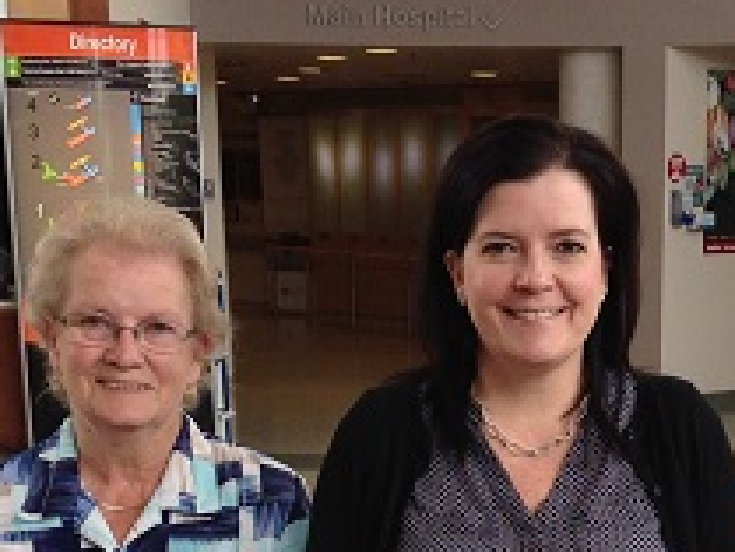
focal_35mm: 103
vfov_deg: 13.7
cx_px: 571
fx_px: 2188
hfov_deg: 18.9
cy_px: 777
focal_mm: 4.12
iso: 64
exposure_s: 1/120
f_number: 2.4
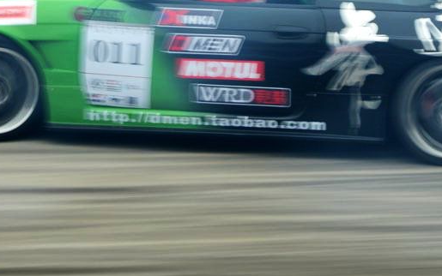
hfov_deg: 8.0
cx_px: 176
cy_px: -8
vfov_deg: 5.0
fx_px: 3168
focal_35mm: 263
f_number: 14
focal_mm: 72
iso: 100
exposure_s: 1/30
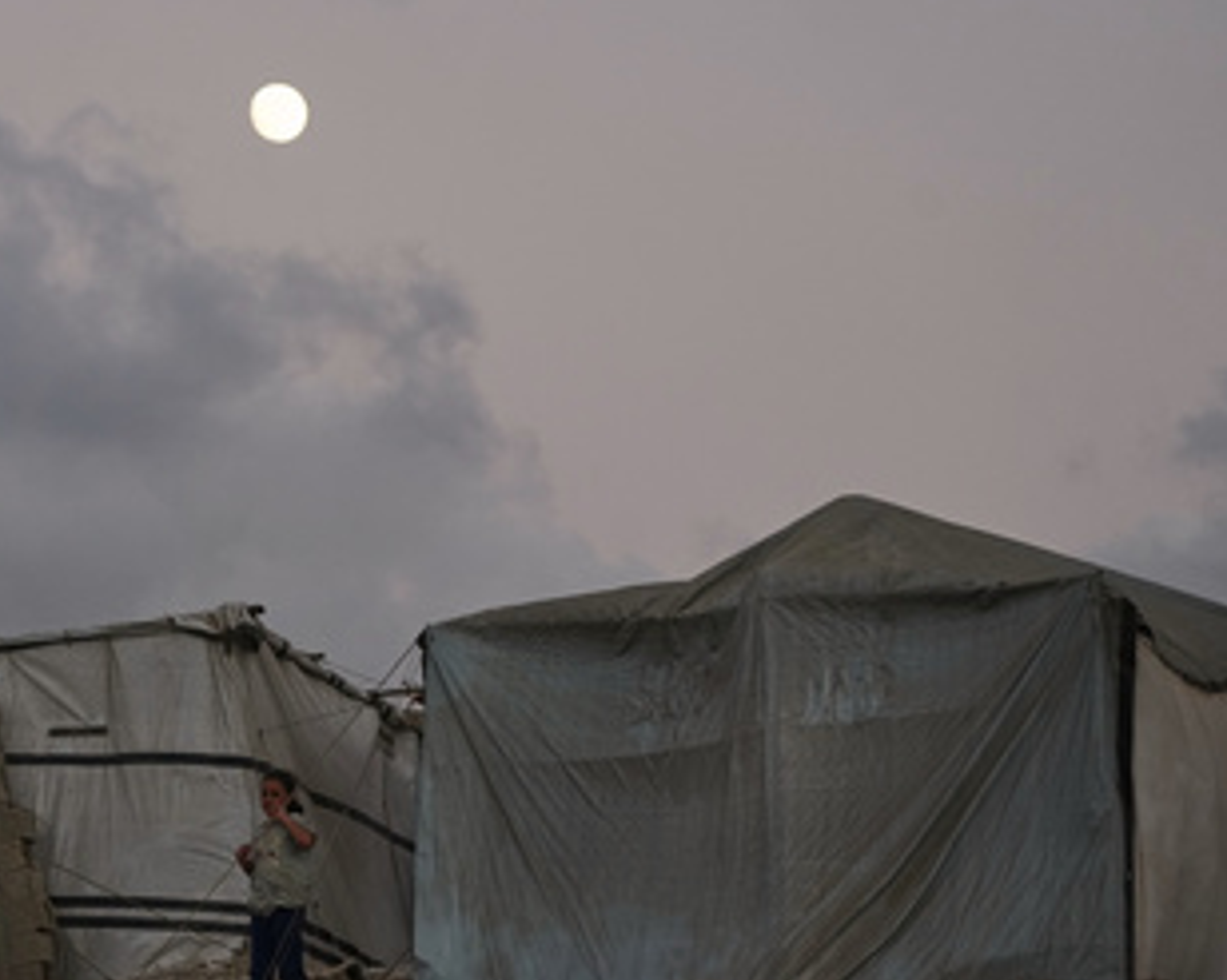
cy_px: 608
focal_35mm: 156
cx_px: 259
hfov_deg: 12.3
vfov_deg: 9.9
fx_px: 5661
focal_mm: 100
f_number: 4.5
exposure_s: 1/125
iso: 800
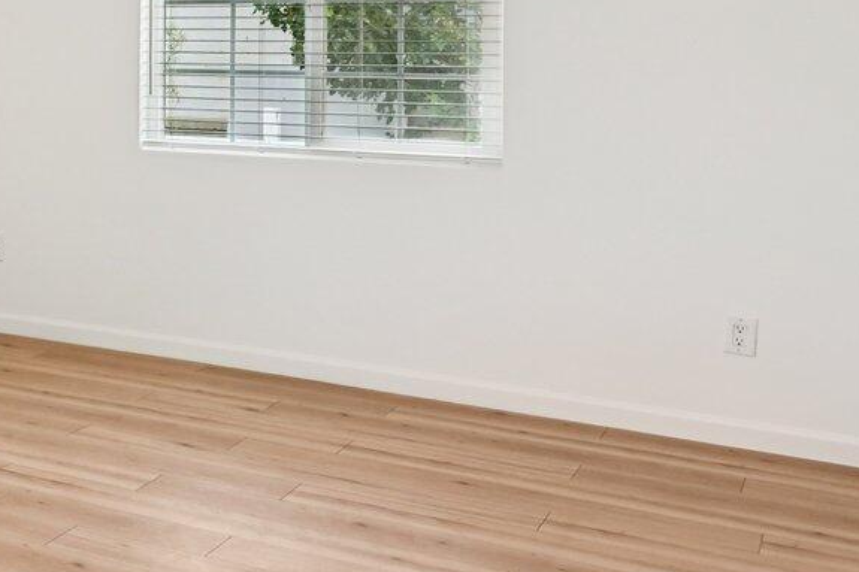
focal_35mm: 57
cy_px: 52
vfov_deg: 23.1
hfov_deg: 26.8
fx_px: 1360
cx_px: -376
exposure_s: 1/80
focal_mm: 16
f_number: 8
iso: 400
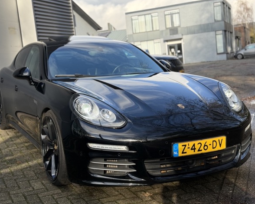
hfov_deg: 36.7
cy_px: 102
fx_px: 385
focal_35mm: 51
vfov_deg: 29.7
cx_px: 122
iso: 64
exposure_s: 1/1222
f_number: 1.78
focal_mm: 6.76
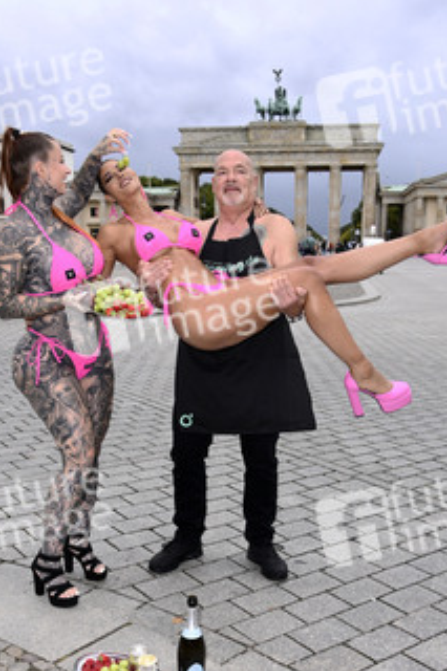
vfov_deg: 48.1
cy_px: 413
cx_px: 233
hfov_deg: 33.4
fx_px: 746
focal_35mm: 40
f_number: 5
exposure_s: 1/200
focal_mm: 32
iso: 250
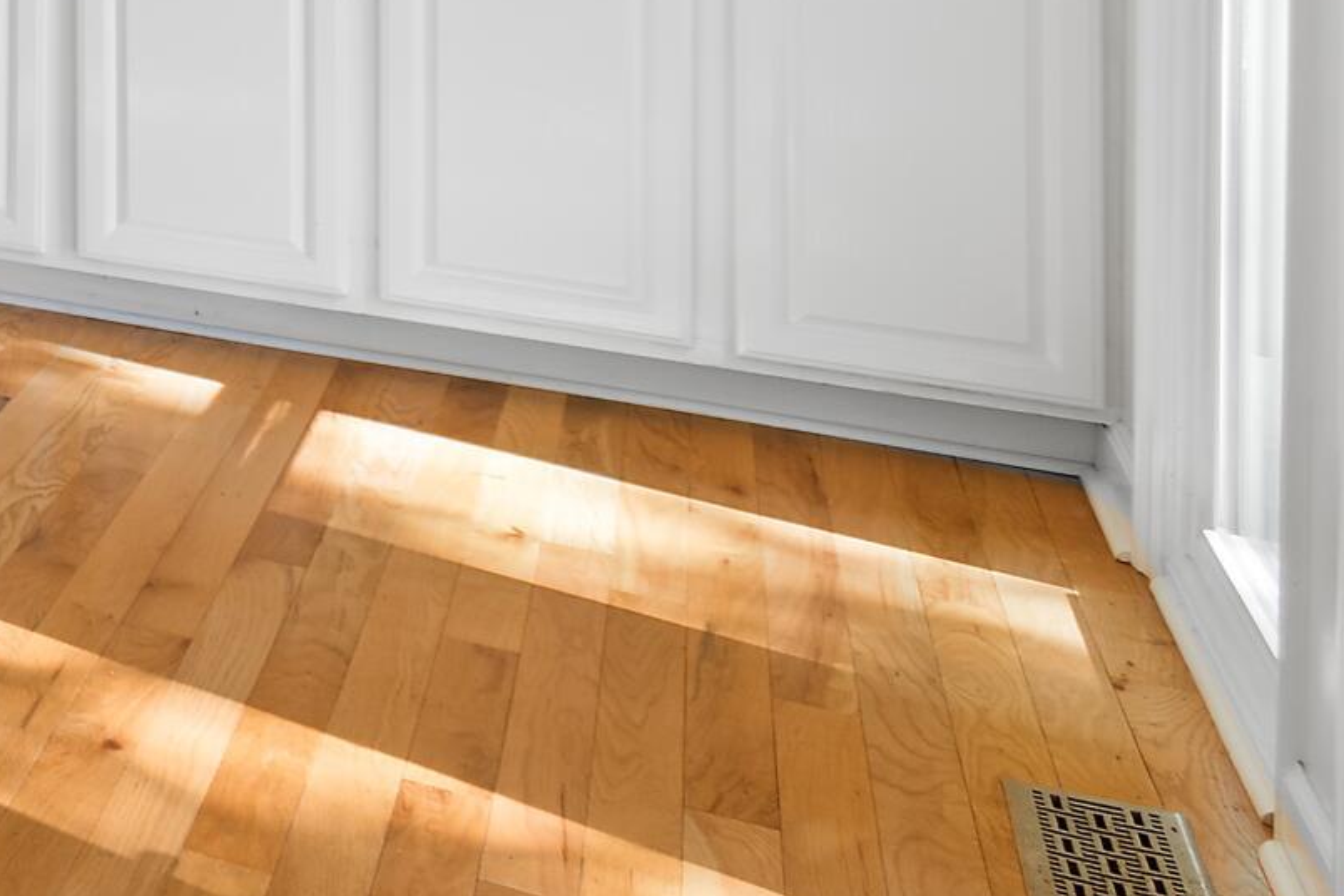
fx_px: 2091
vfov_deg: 21.9
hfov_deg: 23.1
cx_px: -963
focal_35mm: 56
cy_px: -251
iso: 100
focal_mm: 10
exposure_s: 1/15
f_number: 4.5
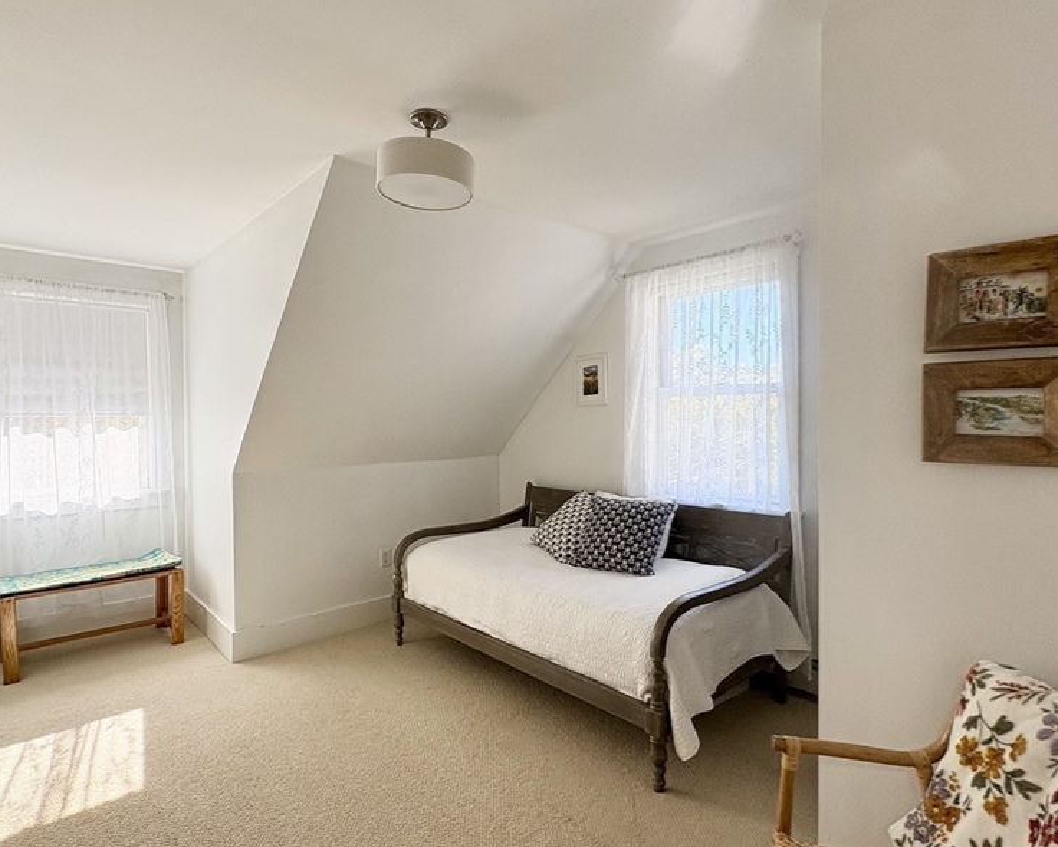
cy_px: 433
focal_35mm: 19
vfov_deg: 70.9
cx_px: 532
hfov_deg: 83.3
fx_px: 595
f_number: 2.2
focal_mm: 2.22
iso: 80
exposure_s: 1/122
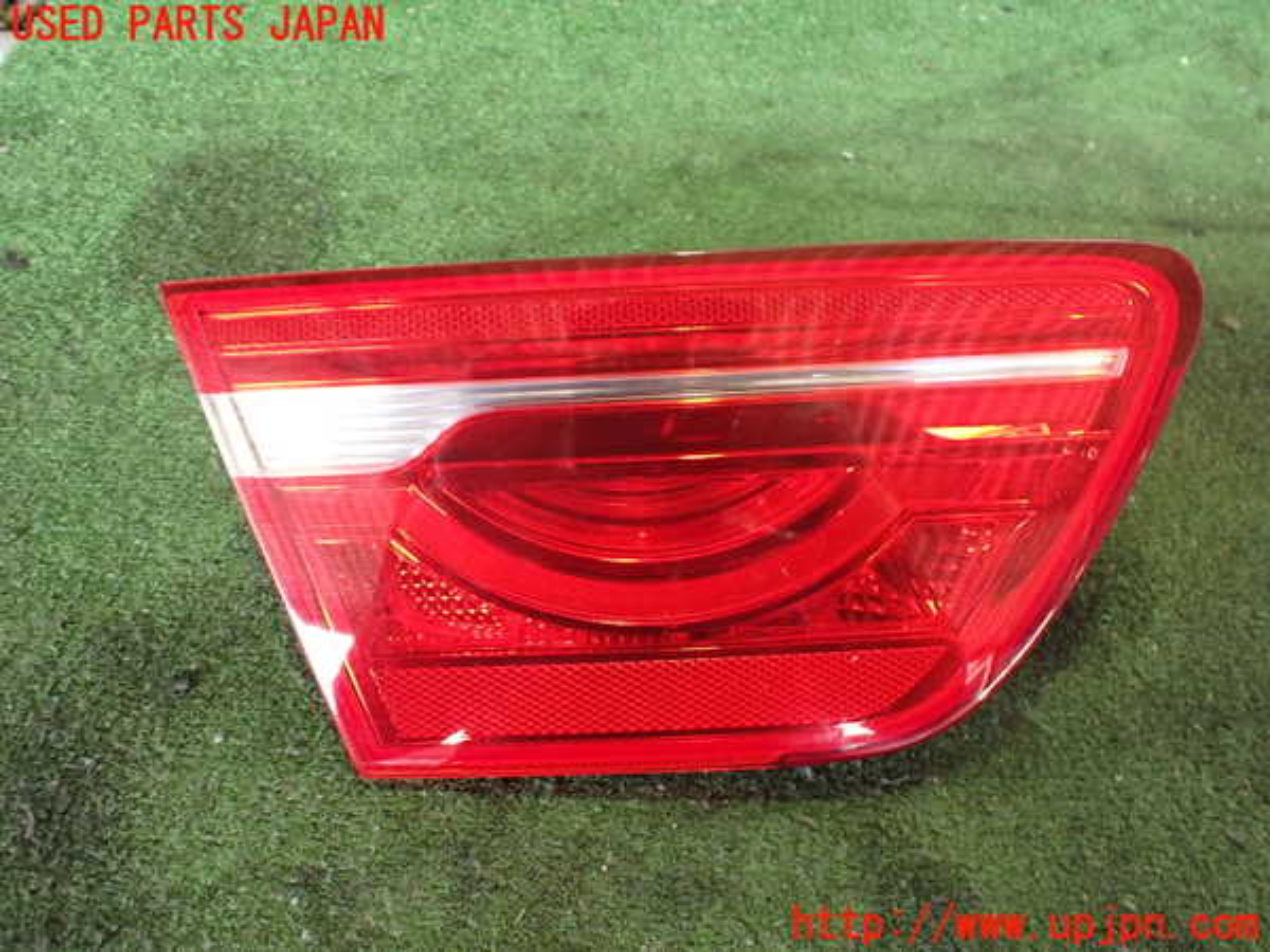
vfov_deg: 46.8
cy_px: 476
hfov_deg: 60.0
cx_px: 635
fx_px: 1101
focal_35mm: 30
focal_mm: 5.4
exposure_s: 1/60
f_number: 2.3
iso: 800
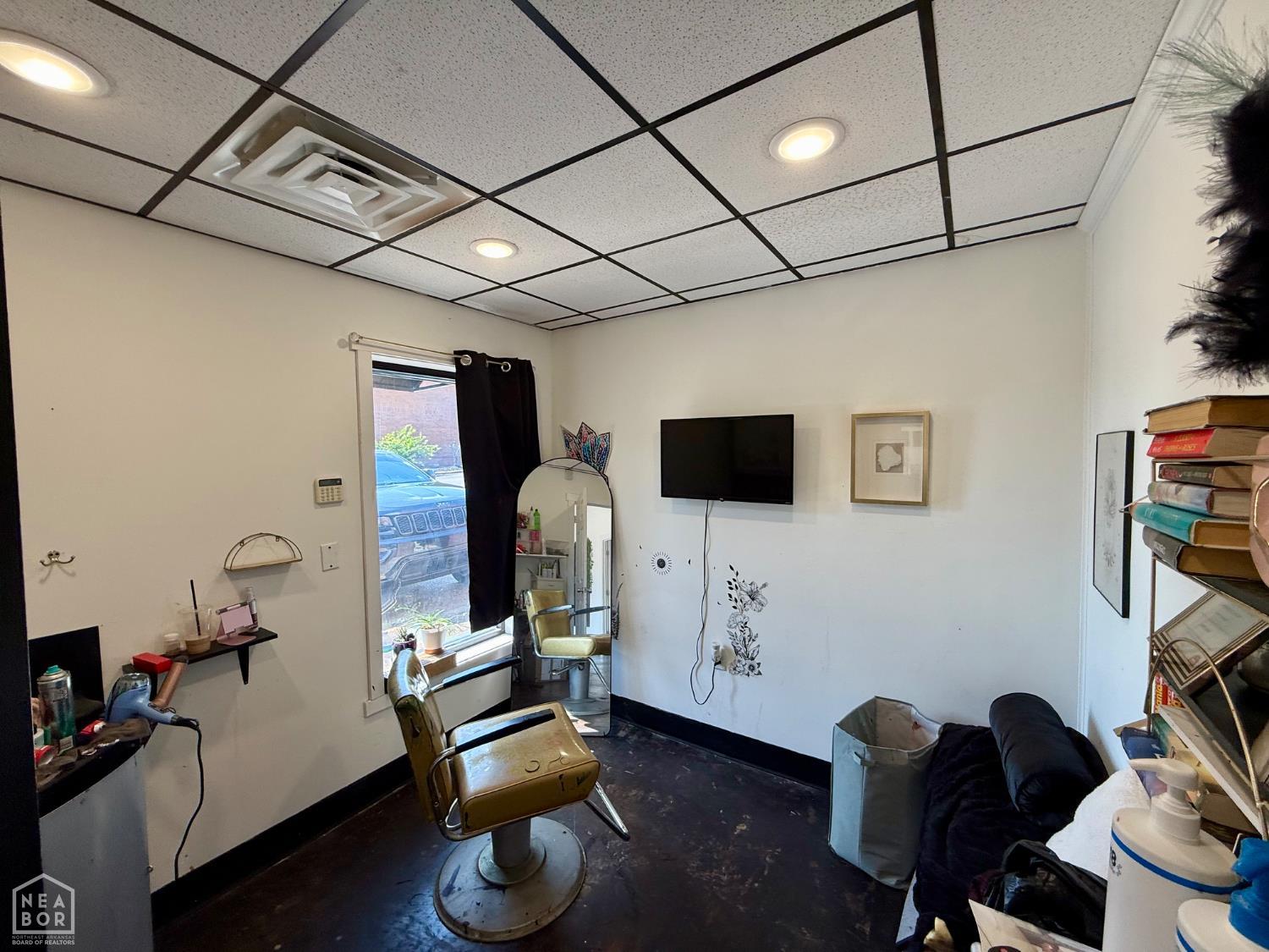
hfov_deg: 102.1
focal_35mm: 14
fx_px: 513
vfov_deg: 85.7
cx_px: 634
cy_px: 476
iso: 64
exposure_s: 1/120
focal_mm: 2.22
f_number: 2.2
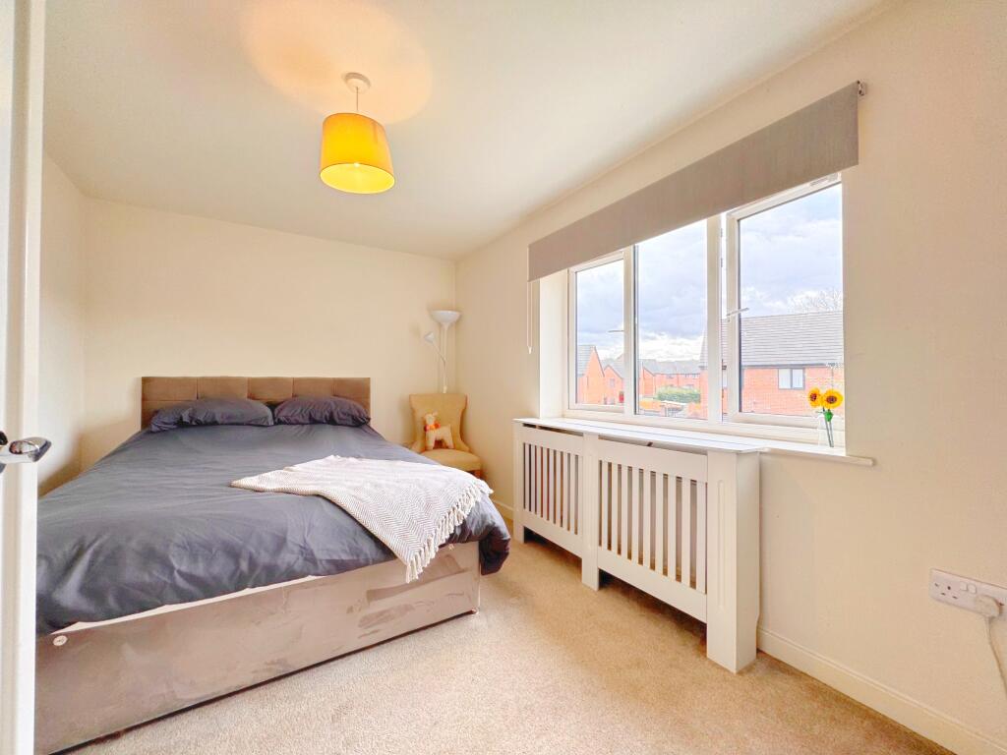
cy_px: 378
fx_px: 407
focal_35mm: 14
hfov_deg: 102.1
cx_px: 504
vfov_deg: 85.7
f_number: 2.2
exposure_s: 1/99
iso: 50
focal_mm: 2.22
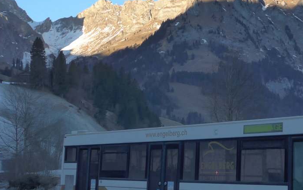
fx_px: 620
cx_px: 208
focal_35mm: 75
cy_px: 93
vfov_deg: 17.4
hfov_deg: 27.3
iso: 160
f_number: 2.6
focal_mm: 8.4
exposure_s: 1/640
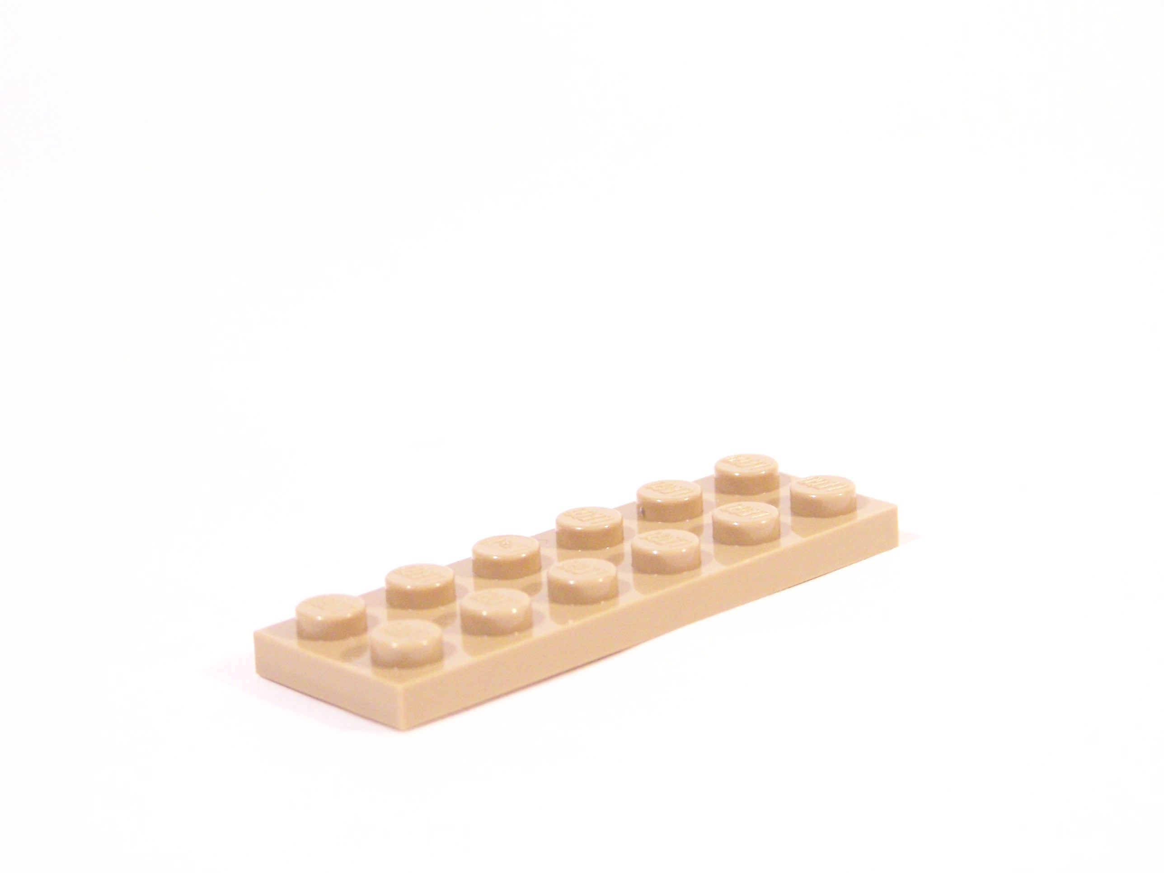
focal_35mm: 117
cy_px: 436
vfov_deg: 12.7
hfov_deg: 16.8
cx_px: 582
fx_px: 3934
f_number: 3.6
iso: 400
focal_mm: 19.4
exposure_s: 1/20
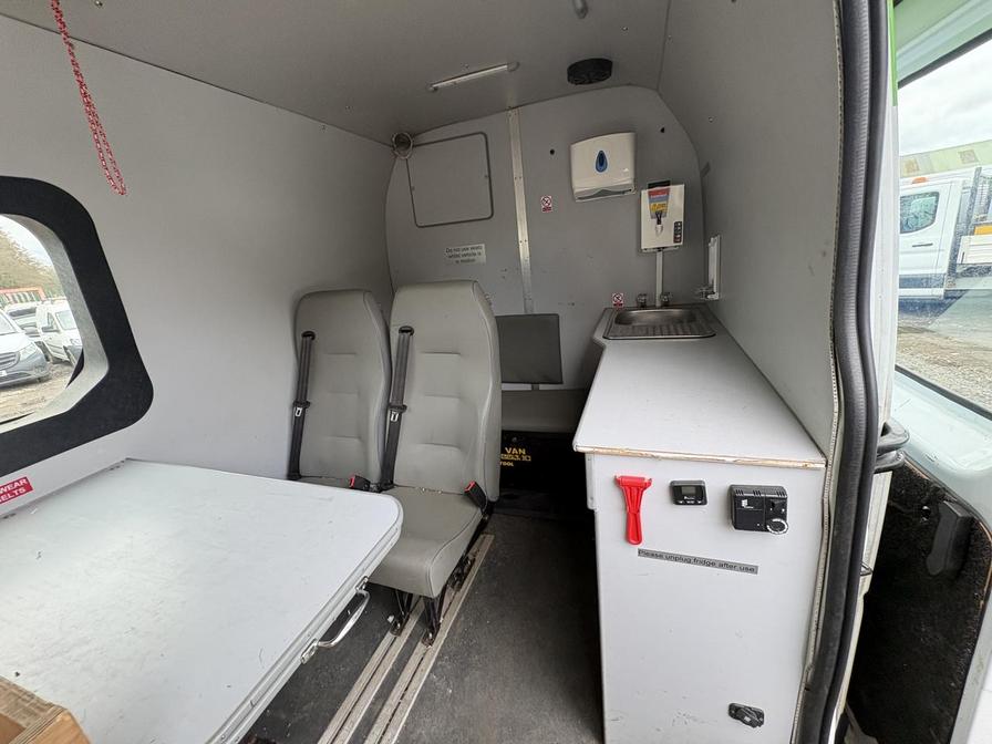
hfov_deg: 102.1
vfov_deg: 85.7
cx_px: 496
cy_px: 372
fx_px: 401
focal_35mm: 14
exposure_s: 1/99
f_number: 2.2
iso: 125
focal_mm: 2.22
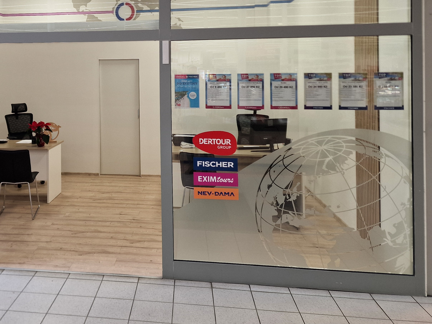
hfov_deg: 46.9
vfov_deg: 36.9
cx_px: 100
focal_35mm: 38
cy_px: 85
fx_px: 474
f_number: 1.8
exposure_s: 1/100
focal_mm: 6.4
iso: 160
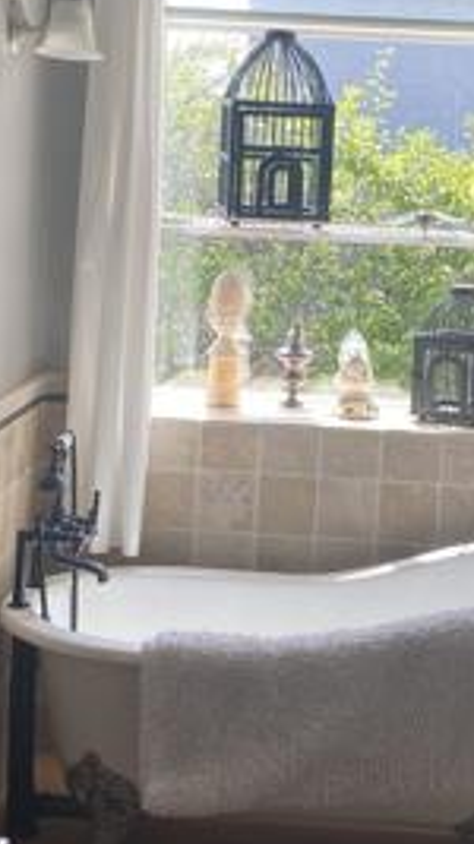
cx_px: 278
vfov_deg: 31.0
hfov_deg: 17.7
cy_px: 354
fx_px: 1521
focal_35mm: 68
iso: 40
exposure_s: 1/122
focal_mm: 4.25
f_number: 1.8
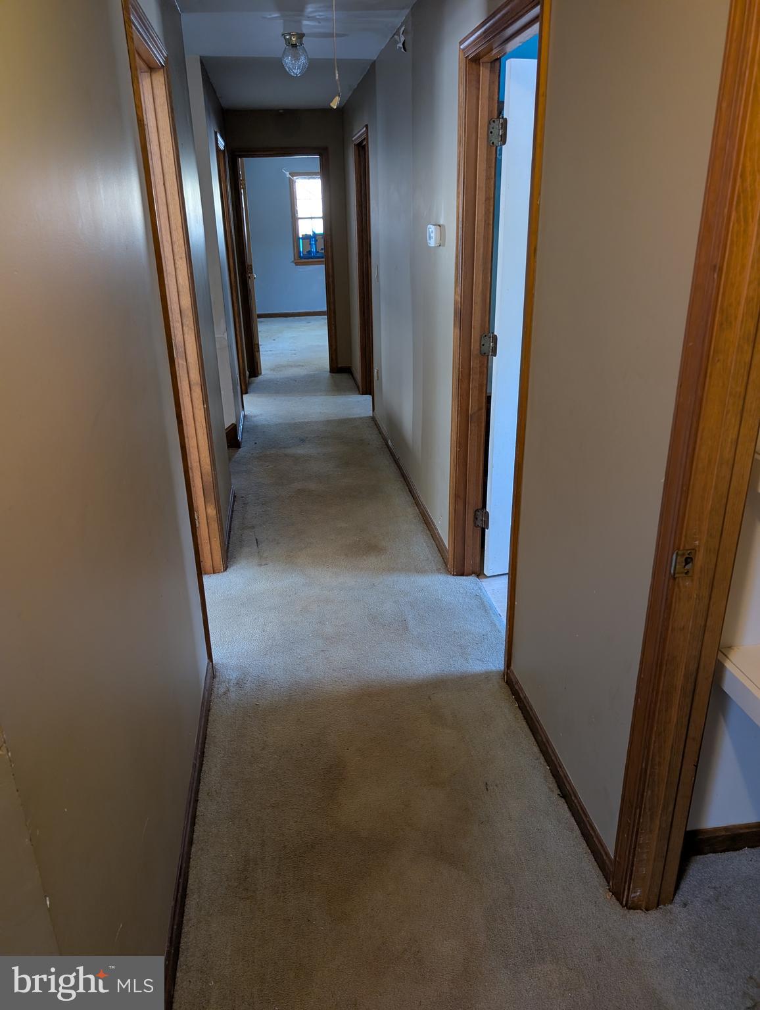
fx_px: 701
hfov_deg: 56.9
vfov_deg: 71.5
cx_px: 380
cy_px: 505
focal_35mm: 24
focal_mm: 6.9
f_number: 1.68
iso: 155
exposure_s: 1/23.8
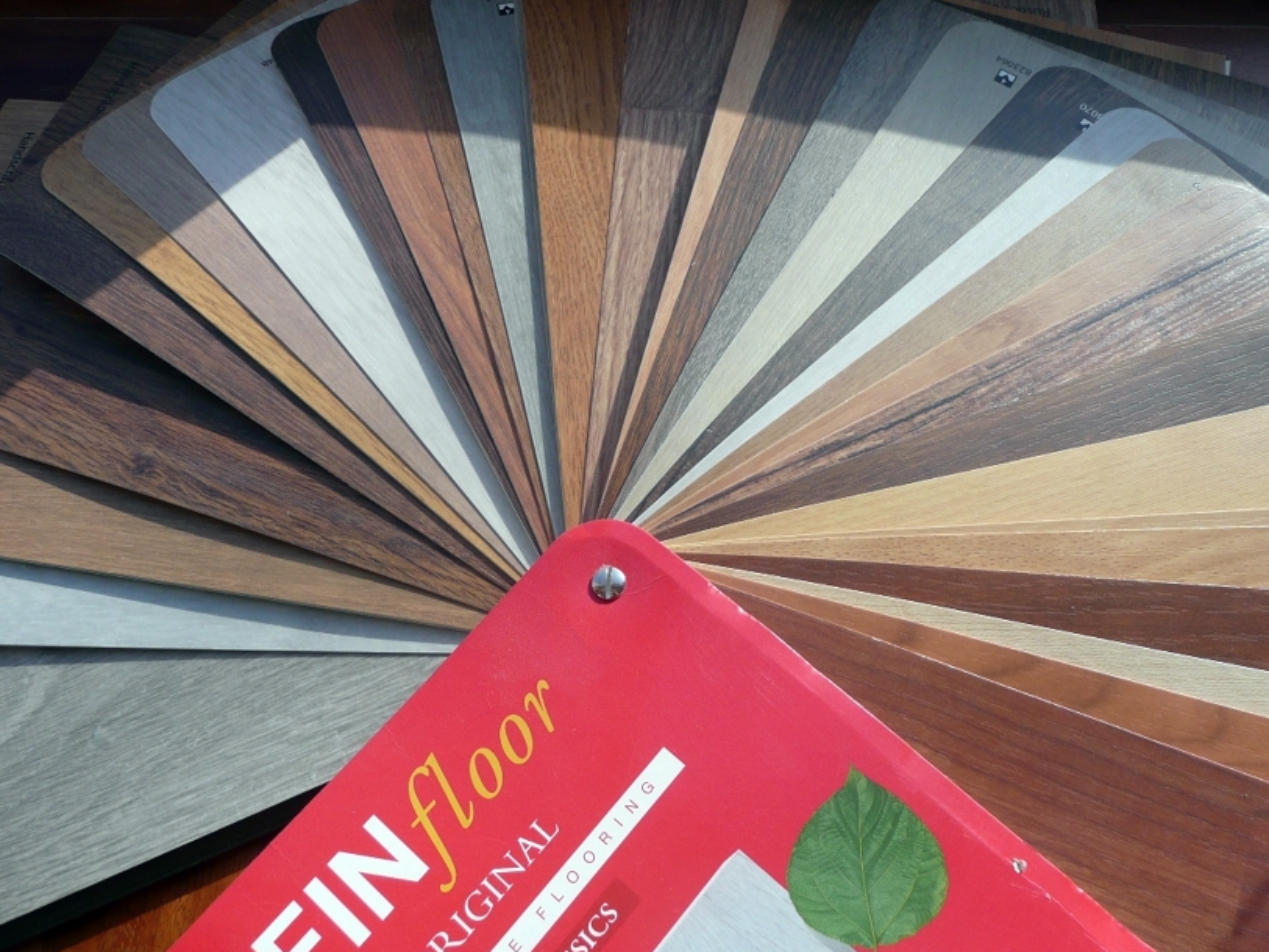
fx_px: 1137
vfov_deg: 45.4
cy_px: 444
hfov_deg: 58.3
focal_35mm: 31
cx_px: 660
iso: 100
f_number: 3.3
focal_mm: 4.6
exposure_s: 1/320
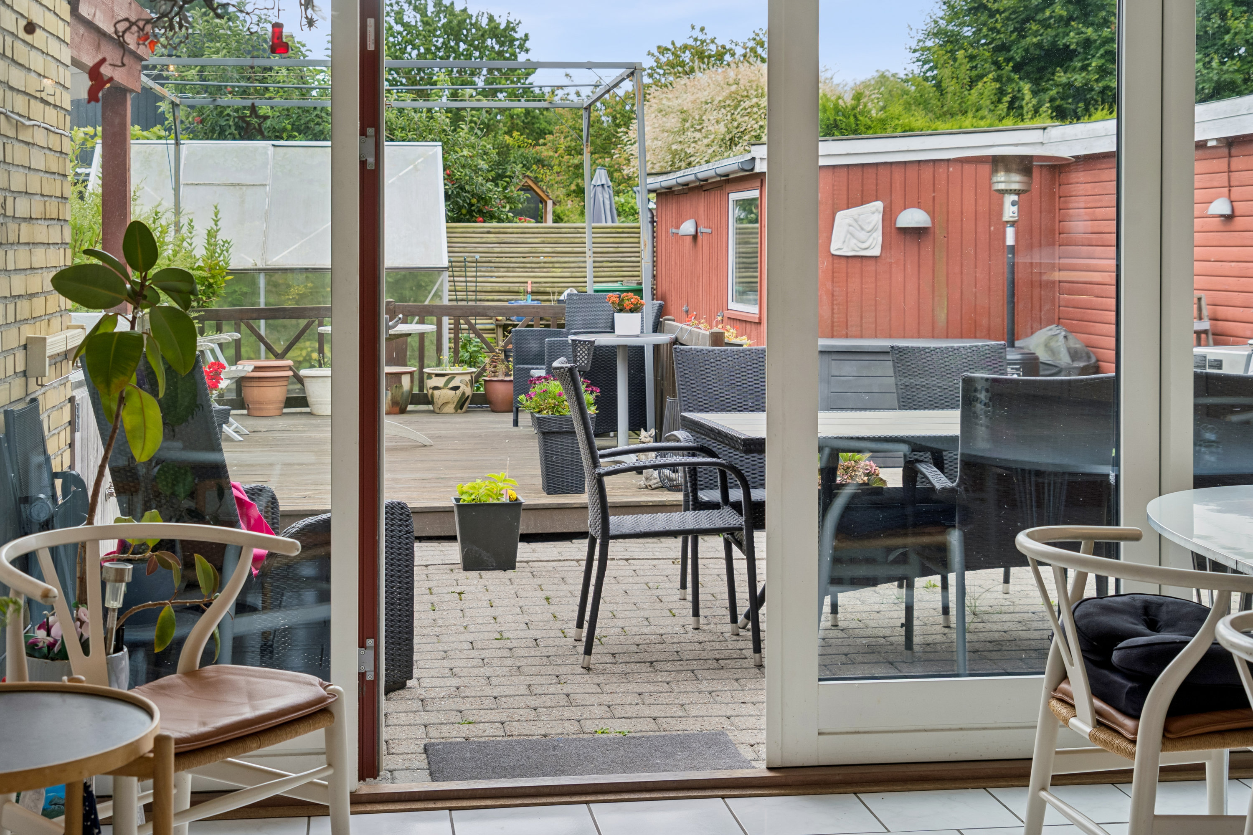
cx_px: 626
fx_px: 1566
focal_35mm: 45
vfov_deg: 29.9
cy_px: 418
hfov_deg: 43.6
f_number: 6.7
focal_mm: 45
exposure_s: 1/60
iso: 200
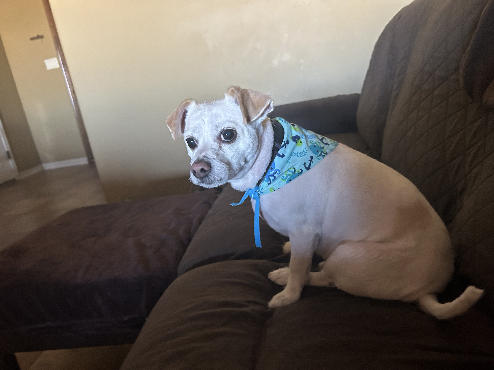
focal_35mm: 26
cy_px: 185
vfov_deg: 53.1
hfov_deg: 67.3
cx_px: 247
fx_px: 371
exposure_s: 1/40
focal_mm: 5.7
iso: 500
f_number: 1.5
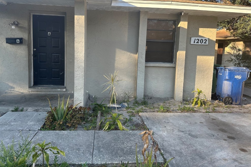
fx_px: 181
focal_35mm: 26
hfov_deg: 69.4
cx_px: 122
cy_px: 70
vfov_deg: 49.3
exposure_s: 1/503
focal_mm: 6.86
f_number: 1.78
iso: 80
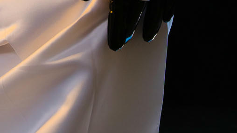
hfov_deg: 6.0
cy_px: -306
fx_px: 2230
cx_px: -190
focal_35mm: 355
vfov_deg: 3.3
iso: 400
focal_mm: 49.1
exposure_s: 1/100
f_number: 5
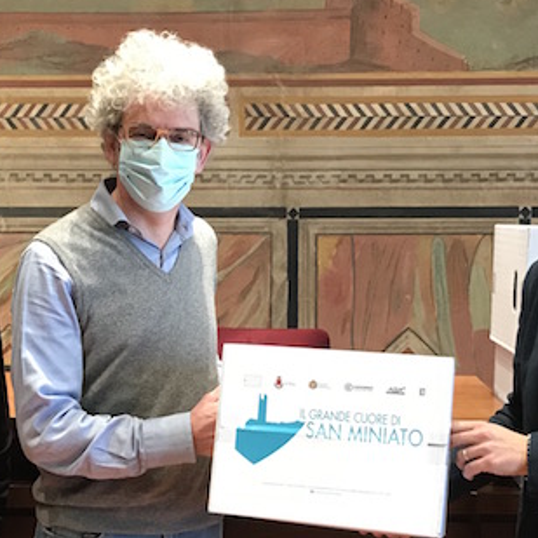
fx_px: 1125
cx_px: 225
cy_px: 315
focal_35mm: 64
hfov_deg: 26.8
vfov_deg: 26.8
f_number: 1.8
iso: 100
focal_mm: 3.99
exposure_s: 1/17
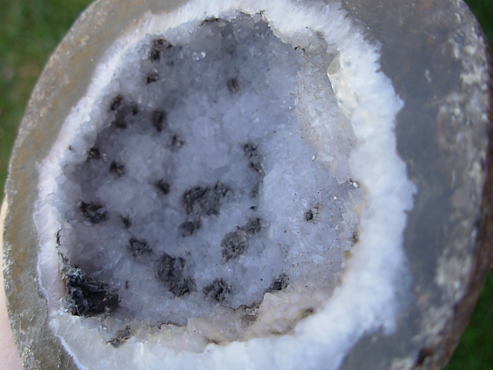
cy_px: 185
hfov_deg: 49.0
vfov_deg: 37.7
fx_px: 541
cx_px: 246
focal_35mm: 38
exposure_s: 1/95.9
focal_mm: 6.3
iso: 50
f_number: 2.9
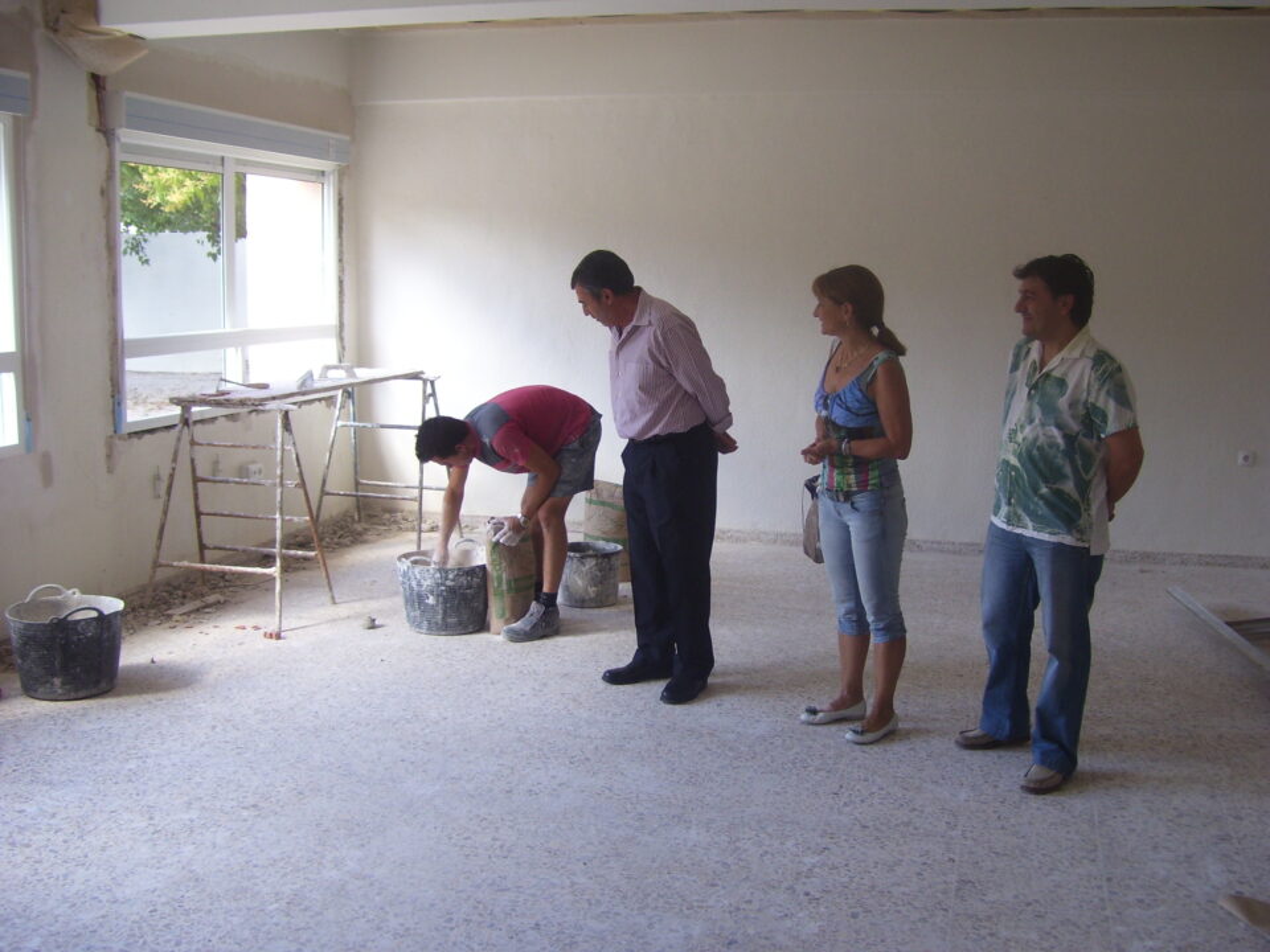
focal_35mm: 37
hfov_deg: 50.1
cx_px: 635
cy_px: 476
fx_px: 1357
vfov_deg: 38.7
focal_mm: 6
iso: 80
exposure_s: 1/90
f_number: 2.7
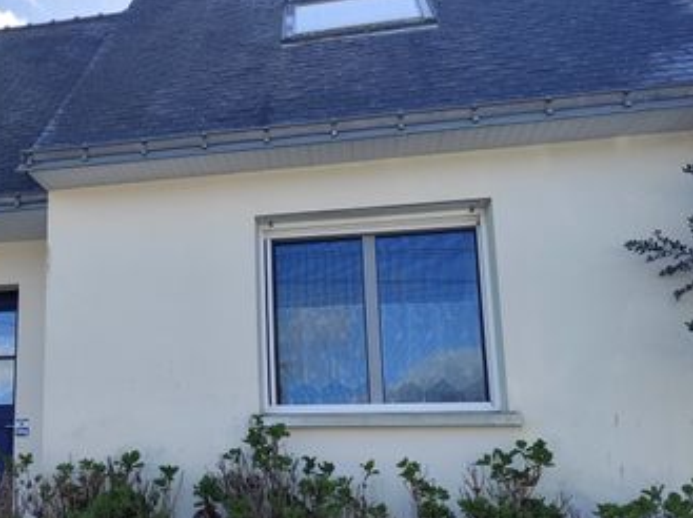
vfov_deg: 34.1
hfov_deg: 41.9
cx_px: 97
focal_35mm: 42
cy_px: 328
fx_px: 840
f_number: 1.65
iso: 50
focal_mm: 6.19
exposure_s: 1/1139
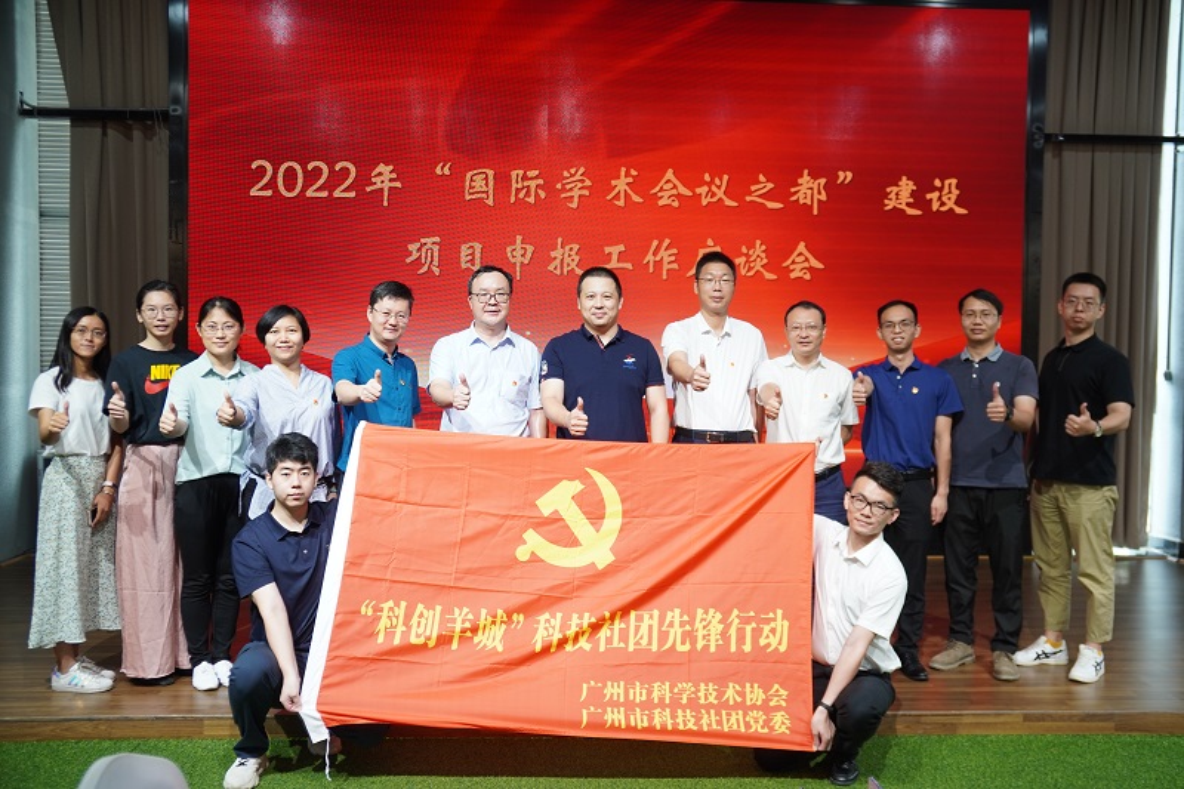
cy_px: 394
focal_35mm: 32
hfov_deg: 59.5
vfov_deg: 41.7
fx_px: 1036
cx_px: 592
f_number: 4
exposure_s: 1/40
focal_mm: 21
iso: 320
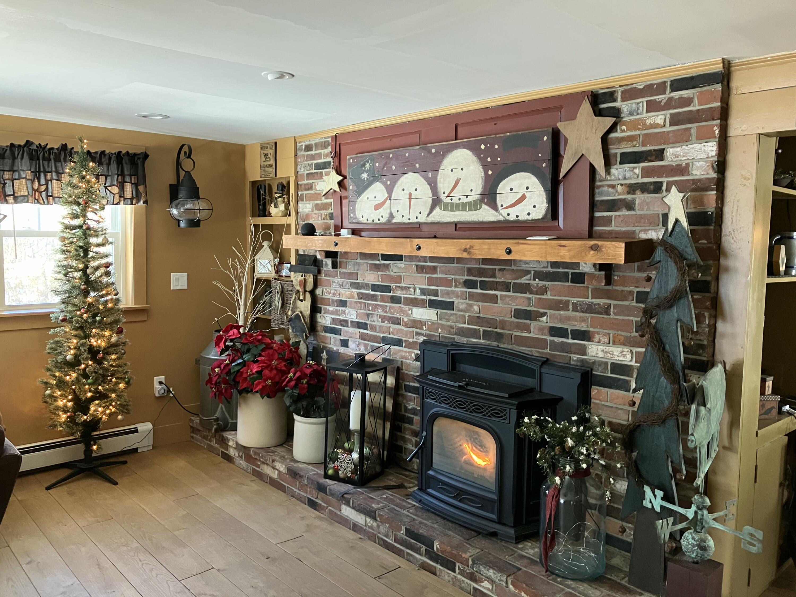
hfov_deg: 63.4
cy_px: 298
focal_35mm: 28
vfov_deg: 49.7
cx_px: 398
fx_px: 644
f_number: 1.8
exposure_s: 1/40
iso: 250
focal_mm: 3.99
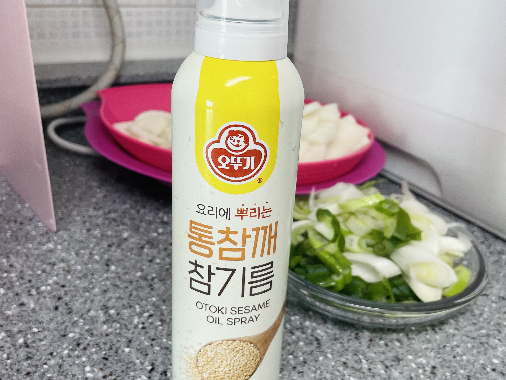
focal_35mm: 35
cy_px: 174
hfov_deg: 52.6
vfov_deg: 40.7
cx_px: 252
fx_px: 512
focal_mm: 4.2
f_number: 1.6
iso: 80
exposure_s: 1/120
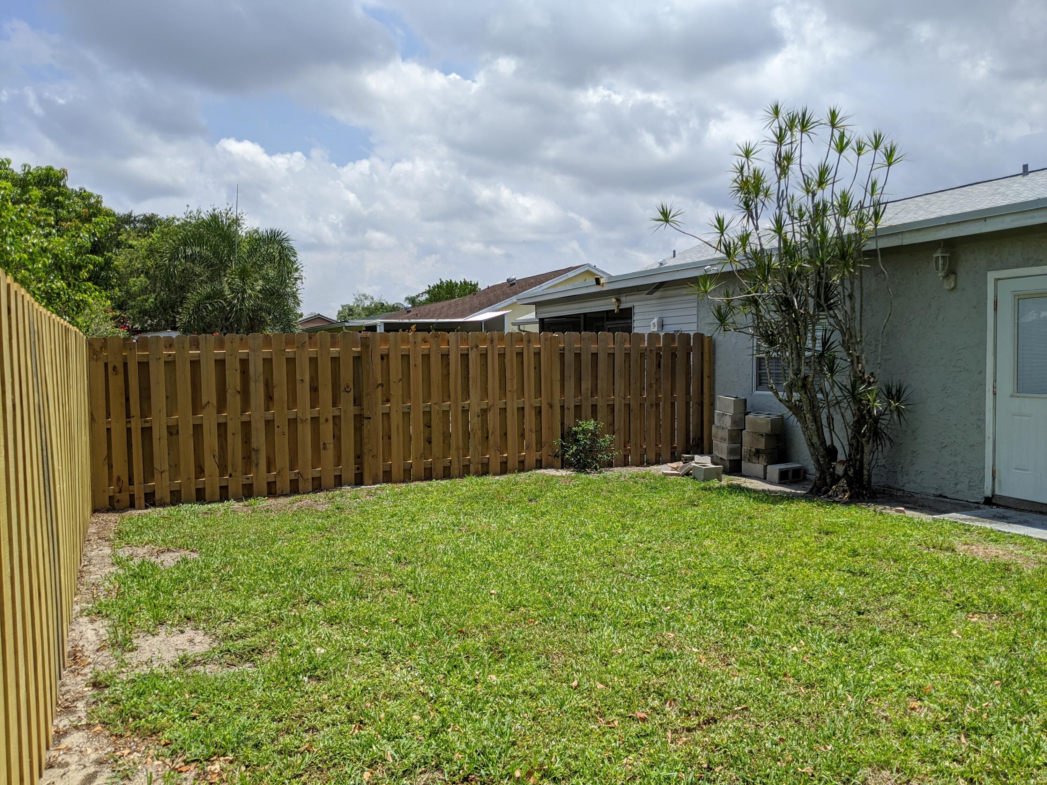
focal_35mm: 27
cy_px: 392
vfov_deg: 51.4
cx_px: 524
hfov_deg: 65.3
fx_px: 817
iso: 55
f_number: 1.8
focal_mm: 4.44
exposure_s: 1/3356
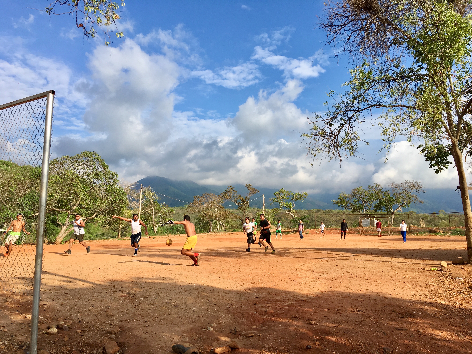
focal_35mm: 29
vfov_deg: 48.2
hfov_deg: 61.7
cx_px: 236
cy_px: 177
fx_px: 395
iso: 25
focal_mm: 4.15
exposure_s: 1/1261
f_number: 2.2
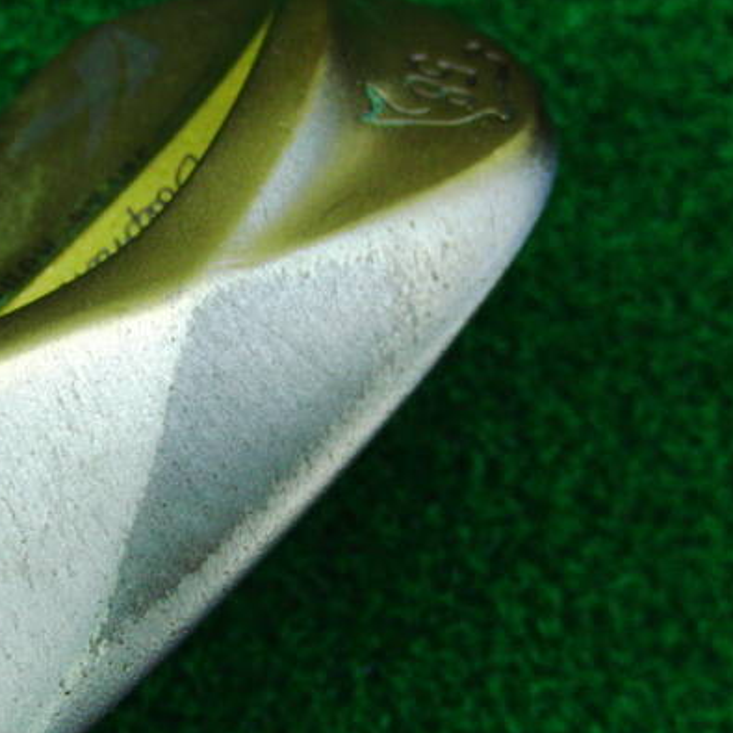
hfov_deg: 31.9
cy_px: 410
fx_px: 1270
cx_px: 238
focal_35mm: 53
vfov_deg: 32.2
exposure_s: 1/80
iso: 400
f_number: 3.6
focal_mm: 6.42
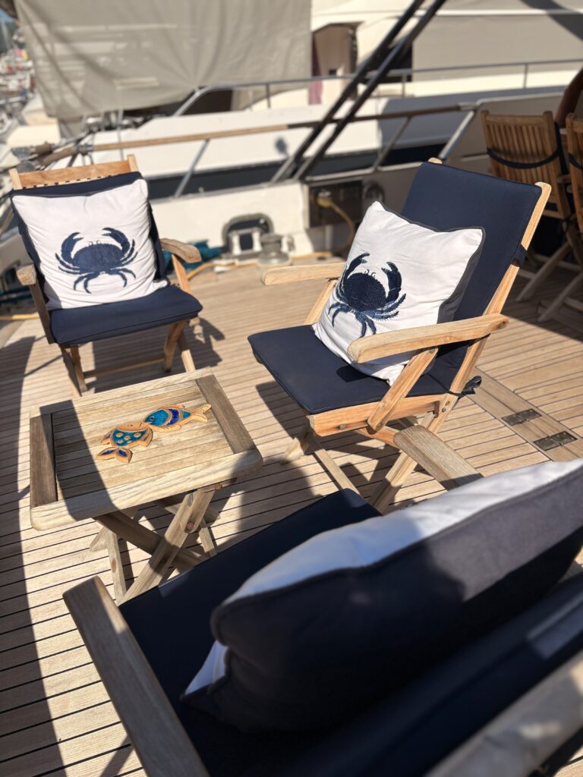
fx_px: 584
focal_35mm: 26
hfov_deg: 53.1
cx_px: 292
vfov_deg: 67.3
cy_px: 388
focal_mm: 5.96
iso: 50
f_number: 1.6
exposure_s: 1/6993
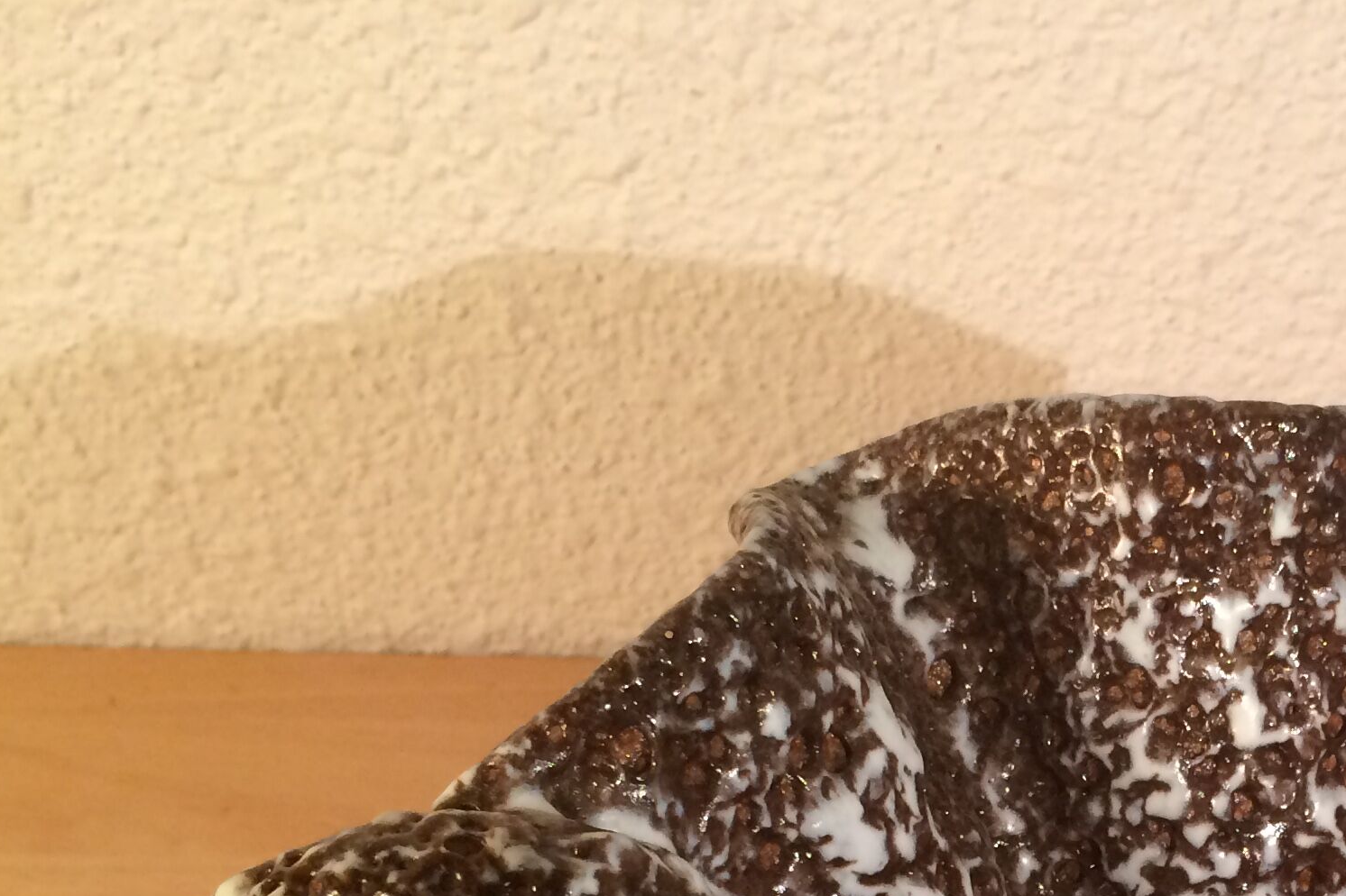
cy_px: 1058
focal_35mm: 66
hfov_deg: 29.2
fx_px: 2467
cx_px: 1231
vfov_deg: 19.5
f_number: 2.2
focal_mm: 4.15
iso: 64
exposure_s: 1/33
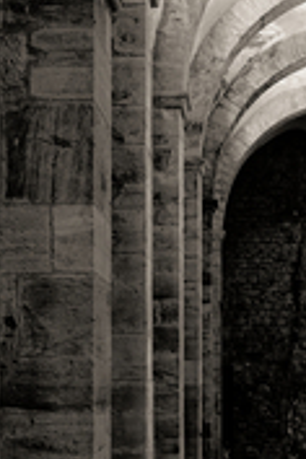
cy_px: 110
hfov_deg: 11.0
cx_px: 539
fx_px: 1492
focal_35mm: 117
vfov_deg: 17.4
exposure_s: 1/30
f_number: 8
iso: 1400
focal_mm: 30
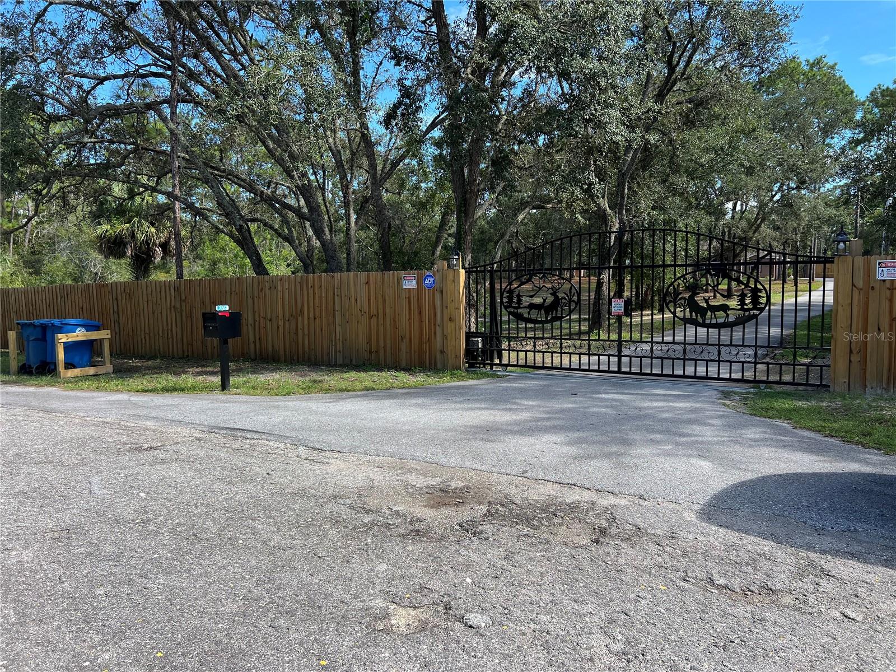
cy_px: 336
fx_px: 673
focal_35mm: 26
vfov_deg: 53.1
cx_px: 448
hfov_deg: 67.3
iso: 50
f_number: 1.5
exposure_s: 1/2083
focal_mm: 5.7
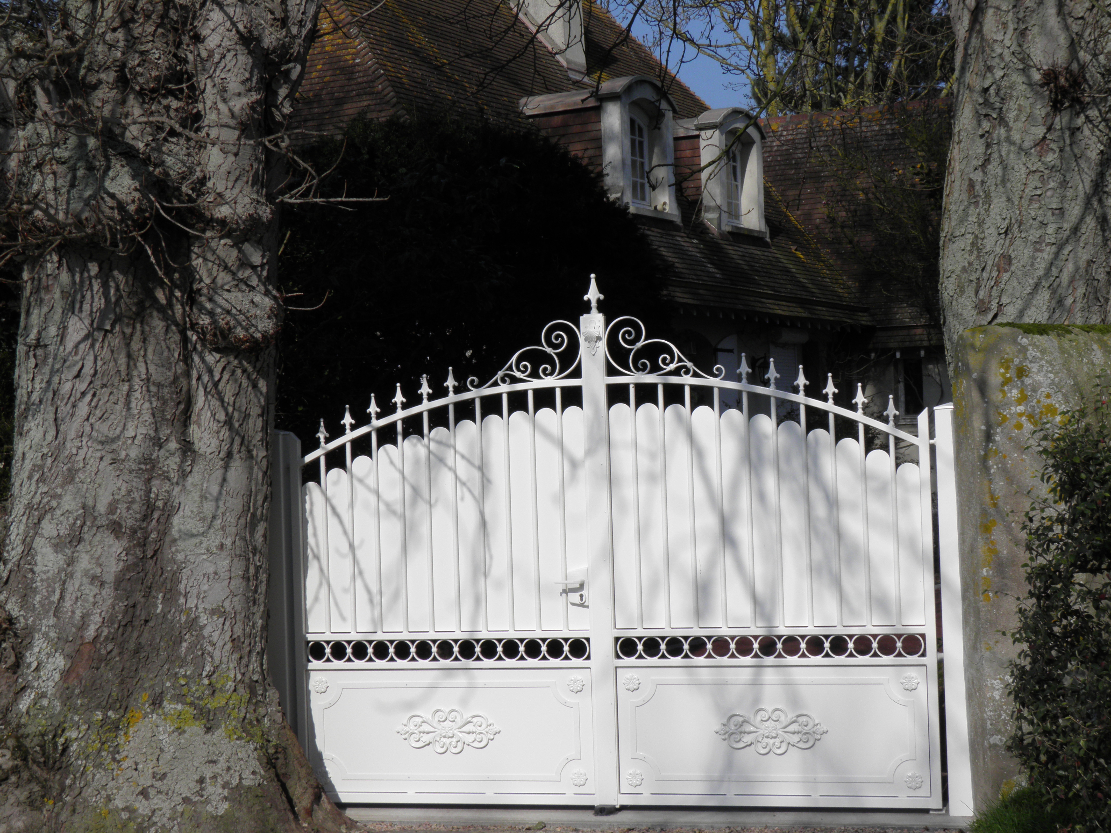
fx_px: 1990
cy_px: 416
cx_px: 556
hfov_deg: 31.2
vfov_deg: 23.7
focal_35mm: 62
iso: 50
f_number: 6
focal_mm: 11.2
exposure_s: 1/500
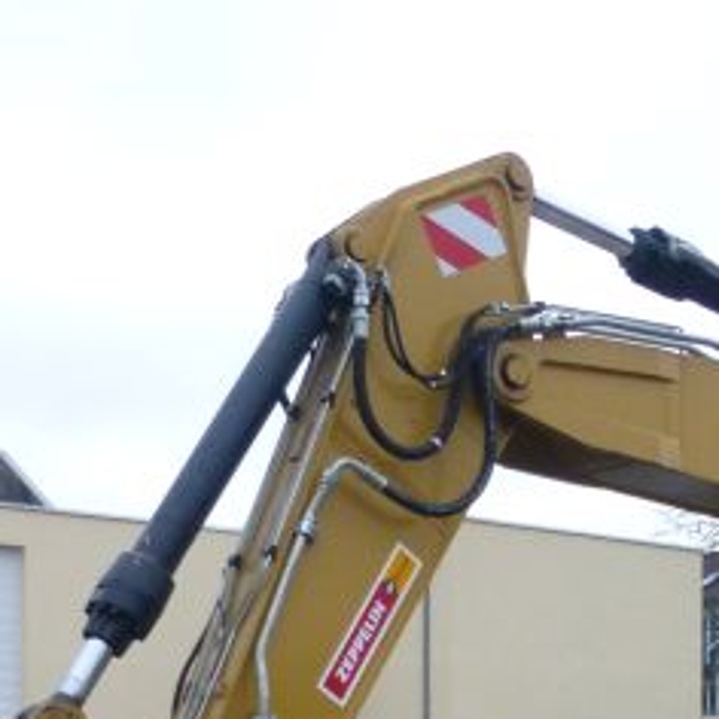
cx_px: 606
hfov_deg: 23.5
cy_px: 899
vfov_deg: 21.9
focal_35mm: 72
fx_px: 1692
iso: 400
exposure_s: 1/60
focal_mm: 4.3
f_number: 3.3
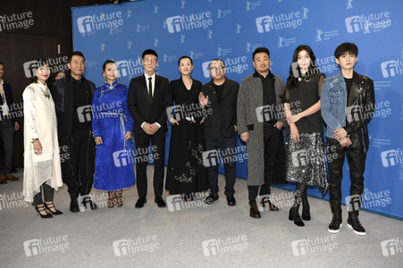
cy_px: 134
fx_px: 313
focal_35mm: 28
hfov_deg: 65.5
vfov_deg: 46.3
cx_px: 202
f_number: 3.5
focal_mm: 28
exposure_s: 1/400
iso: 800
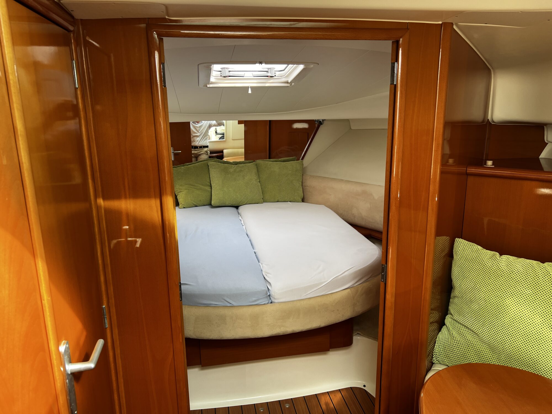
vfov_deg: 53.1
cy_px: 207
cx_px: 276
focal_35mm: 26
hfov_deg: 67.3
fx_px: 415
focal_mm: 5.7
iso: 50
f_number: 1.5
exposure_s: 1/164
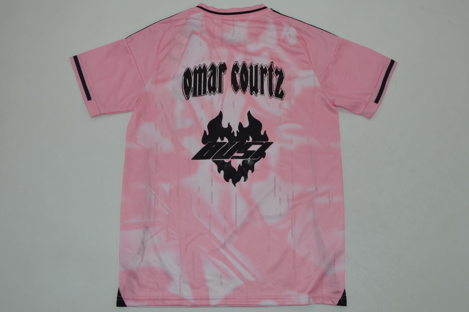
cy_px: 160
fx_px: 436
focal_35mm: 34
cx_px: 238
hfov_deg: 56.5
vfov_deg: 39.3
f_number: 14
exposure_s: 1/200
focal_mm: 21
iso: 400
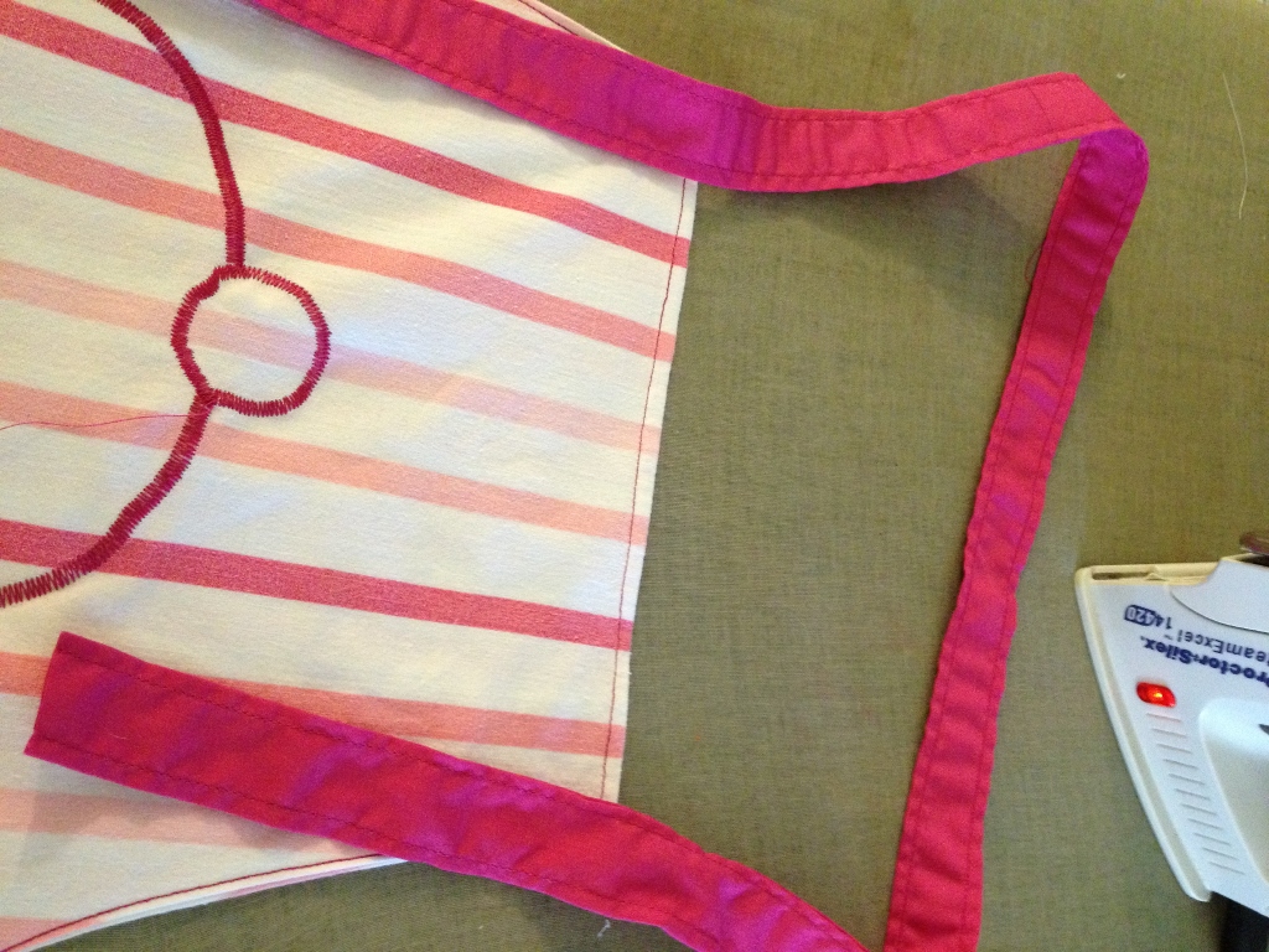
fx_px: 1283
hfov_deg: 52.6
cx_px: 634
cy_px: 476
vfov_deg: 40.7
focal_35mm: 35
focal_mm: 4.28
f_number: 2.4
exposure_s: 1/20
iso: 400
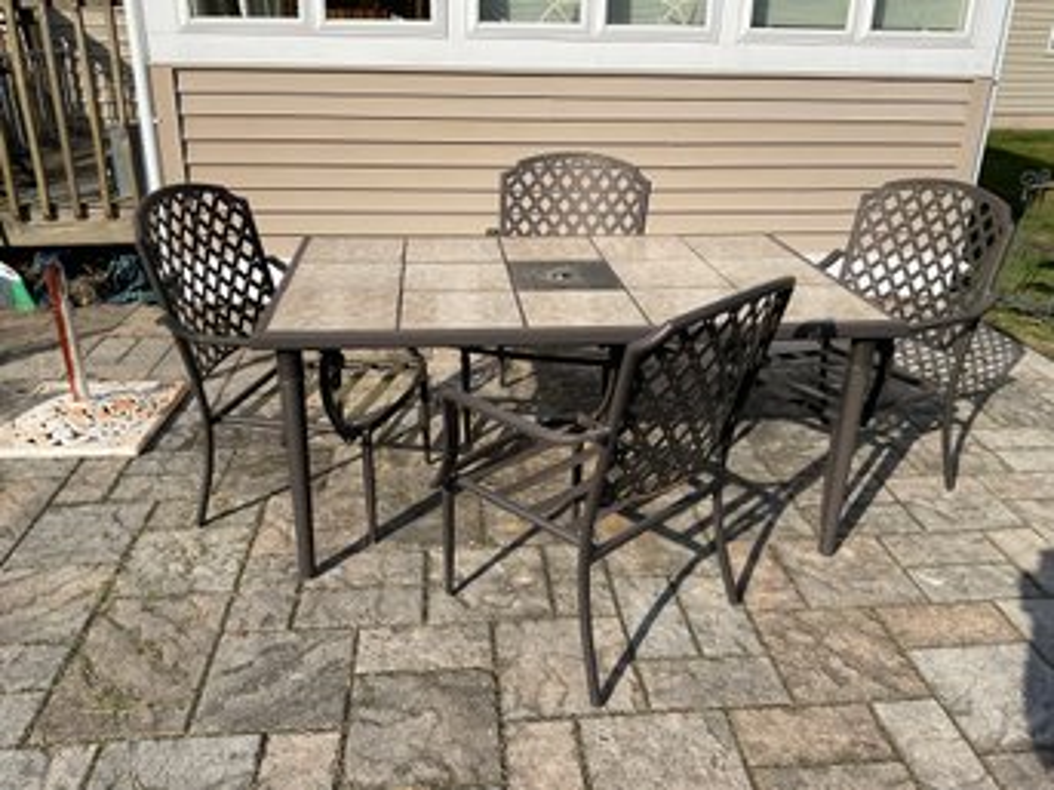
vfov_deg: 48.2
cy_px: 395
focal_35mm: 29
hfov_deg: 61.7
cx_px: 527
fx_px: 883
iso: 16
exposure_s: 1/2320
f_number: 1.8
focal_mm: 3
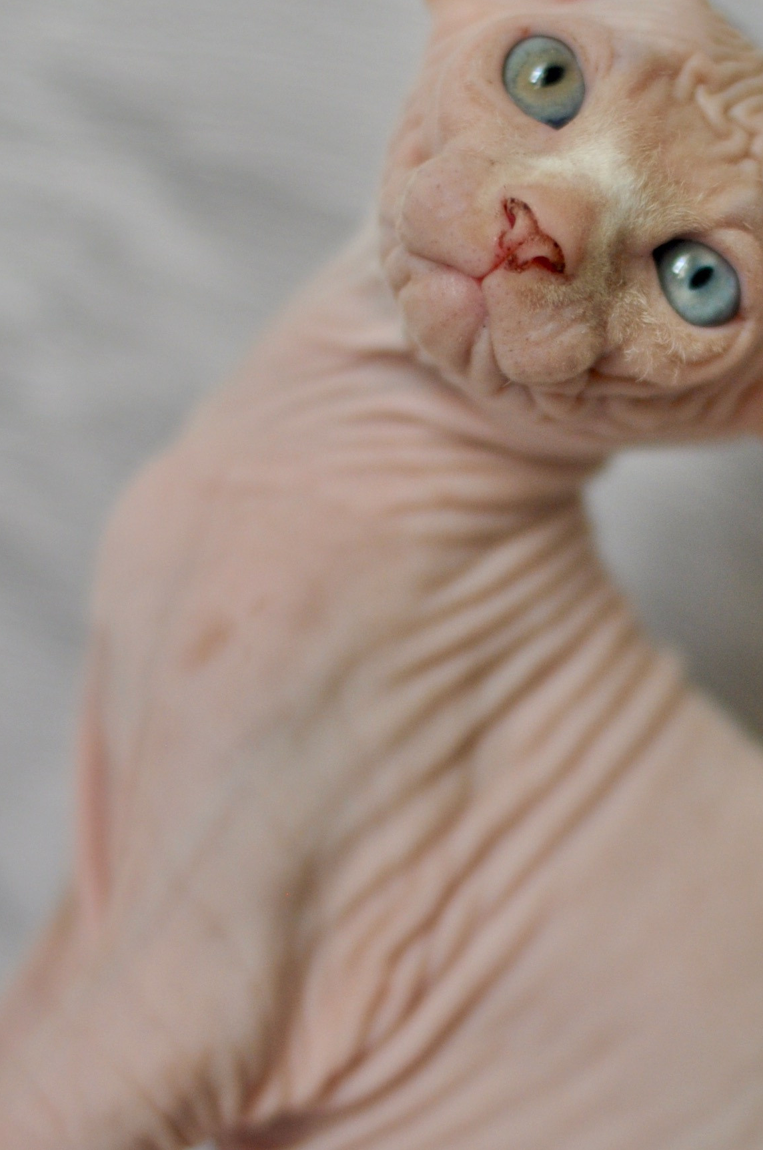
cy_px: 661
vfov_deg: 14.7
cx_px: 635
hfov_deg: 9.7
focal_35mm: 140
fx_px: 4463
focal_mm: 50
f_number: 1.8
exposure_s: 1/800
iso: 500
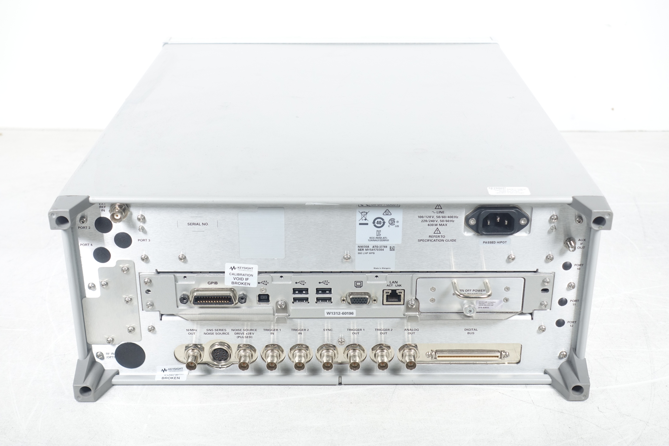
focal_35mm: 52
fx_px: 966
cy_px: 223
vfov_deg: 26.0
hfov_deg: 38.2
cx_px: 334
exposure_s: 1/80
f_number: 3.5
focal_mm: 18.89
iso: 125
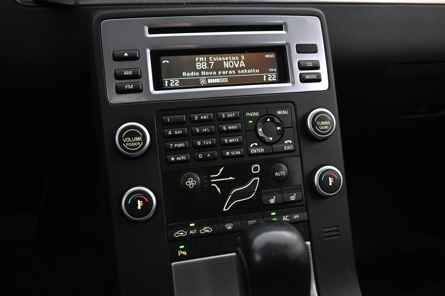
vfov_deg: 42.6
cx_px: 222
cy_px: 148
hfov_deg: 60.7
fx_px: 380
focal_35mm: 31
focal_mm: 20.5
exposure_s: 1/30
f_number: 3.8
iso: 2500
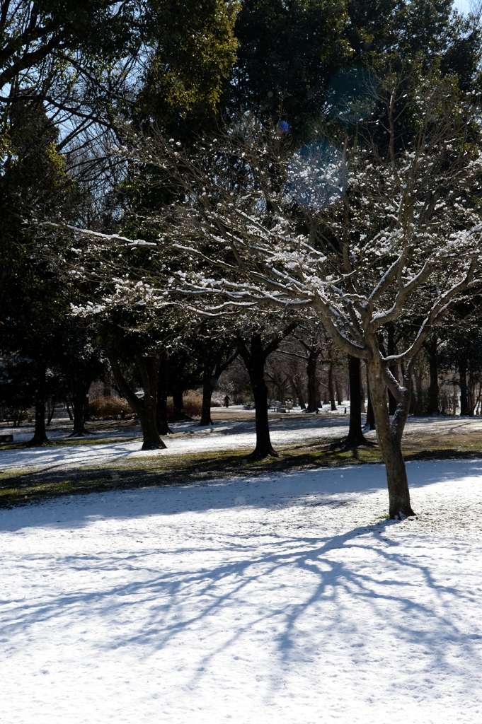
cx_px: 241
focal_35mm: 58
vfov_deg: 34.5
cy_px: 362
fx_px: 1167
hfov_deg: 23.3
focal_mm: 58
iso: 400
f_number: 8
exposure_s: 1/1000
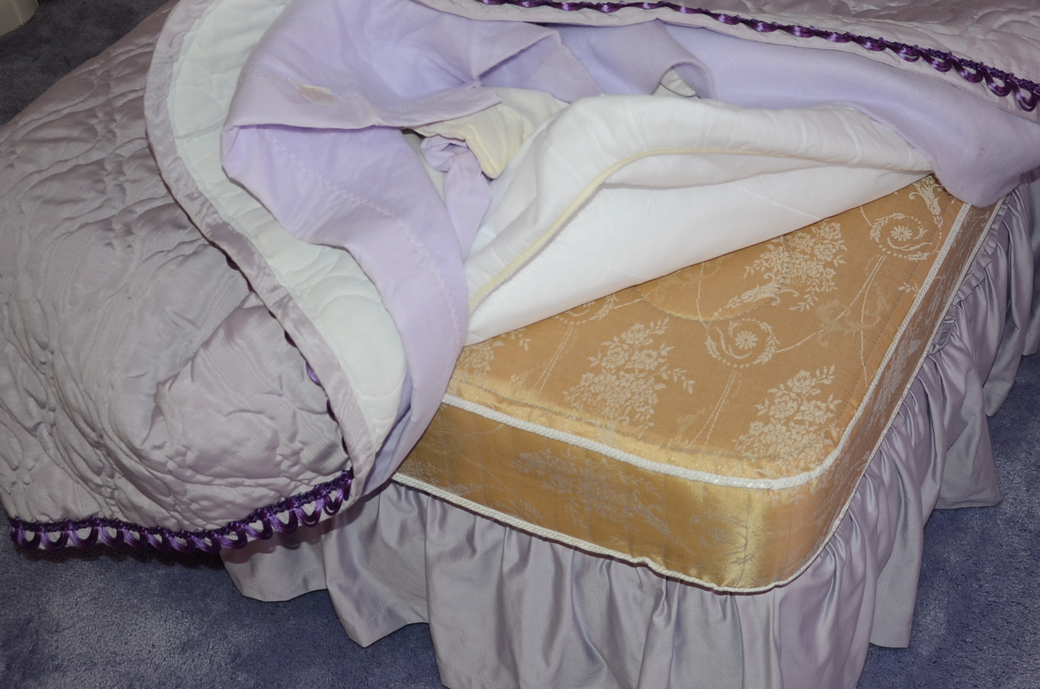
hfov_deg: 39.7
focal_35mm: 50
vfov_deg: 27.0
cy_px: 324
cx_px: 640
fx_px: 1431
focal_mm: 25
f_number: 4
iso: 400
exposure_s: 1/60
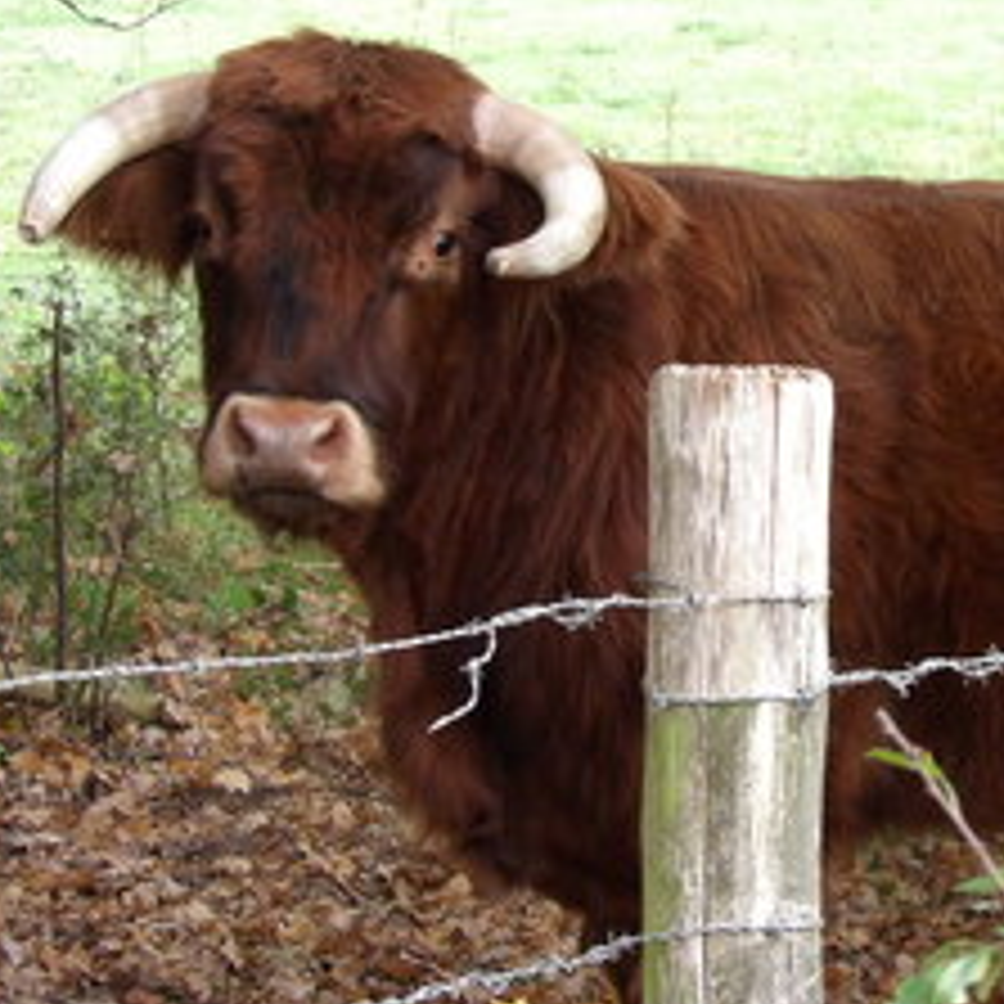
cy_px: 448
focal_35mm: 186
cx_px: 968
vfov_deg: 9.4
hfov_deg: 9.3
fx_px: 6103
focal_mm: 18.2
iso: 400
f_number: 4.2
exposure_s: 1/94
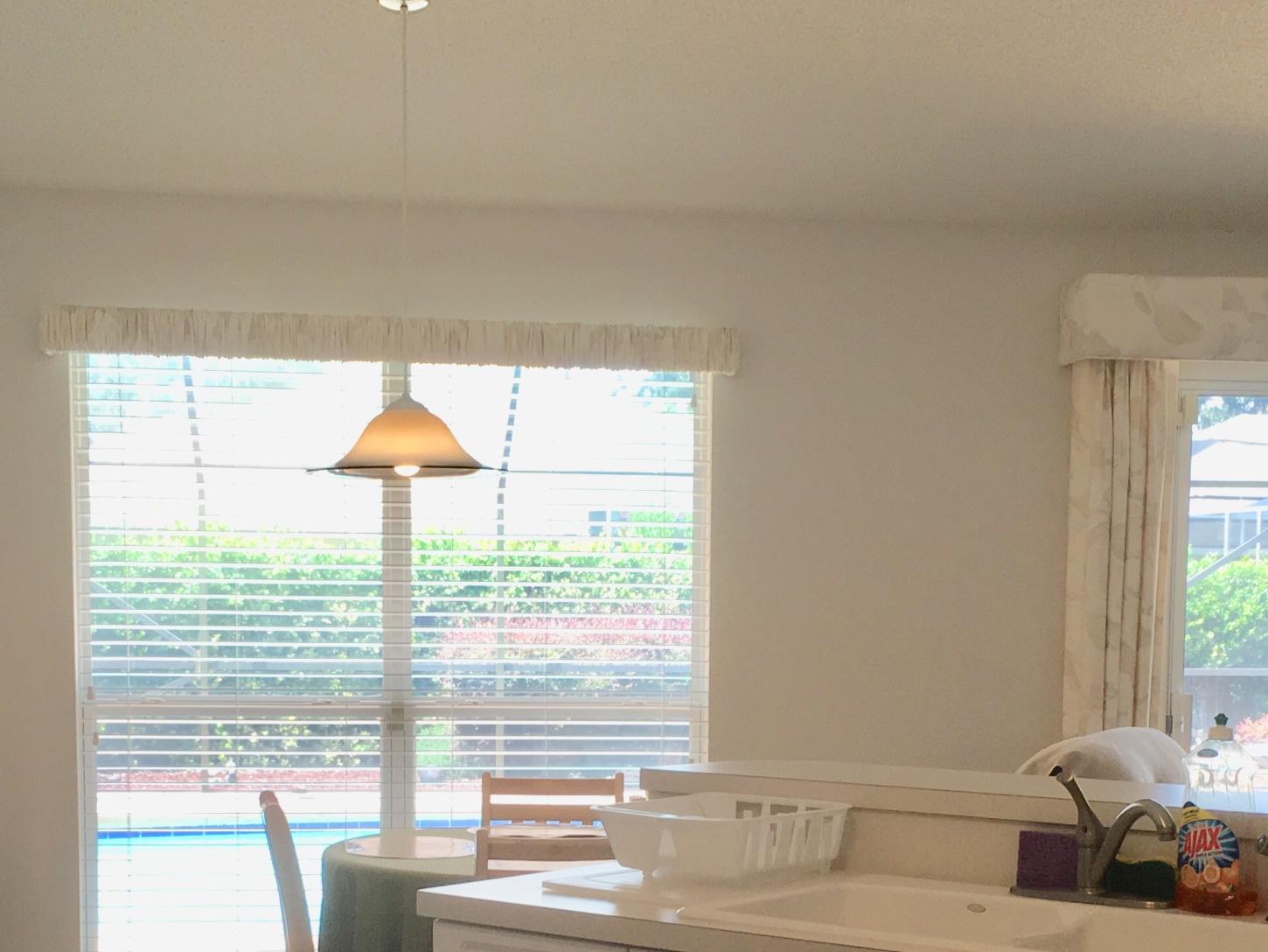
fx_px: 2198
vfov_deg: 23.9
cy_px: 829
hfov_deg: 32.2
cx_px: 633
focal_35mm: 60
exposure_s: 1/120
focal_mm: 4.15
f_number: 2.2
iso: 32
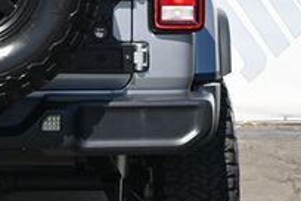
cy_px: 6
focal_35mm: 212
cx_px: -38
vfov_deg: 6.5
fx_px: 1769
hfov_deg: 9.6
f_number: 6
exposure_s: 1/250
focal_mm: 45
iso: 140
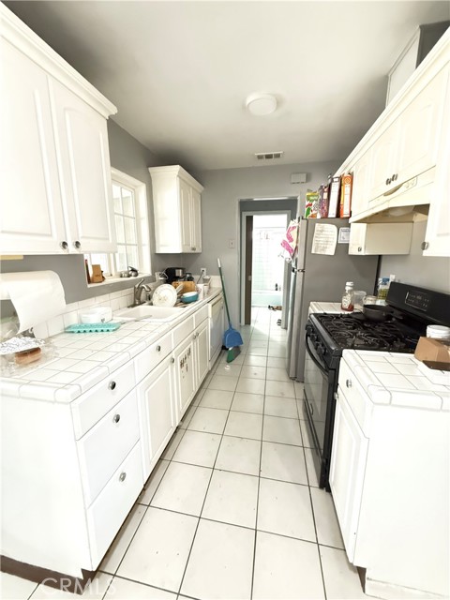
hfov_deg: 85.7
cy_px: 300
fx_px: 243
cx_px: 225
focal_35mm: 14
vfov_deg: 102.1
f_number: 2.2
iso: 1250
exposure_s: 1/40
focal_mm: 2.22
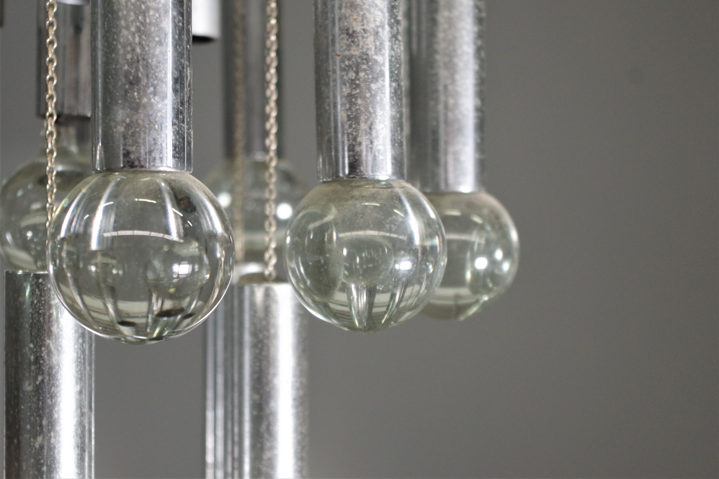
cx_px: 360
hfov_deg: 35.1
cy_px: 240
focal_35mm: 57
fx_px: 1138
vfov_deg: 23.8
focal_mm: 37.5
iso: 1600
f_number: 4.5
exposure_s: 1/80
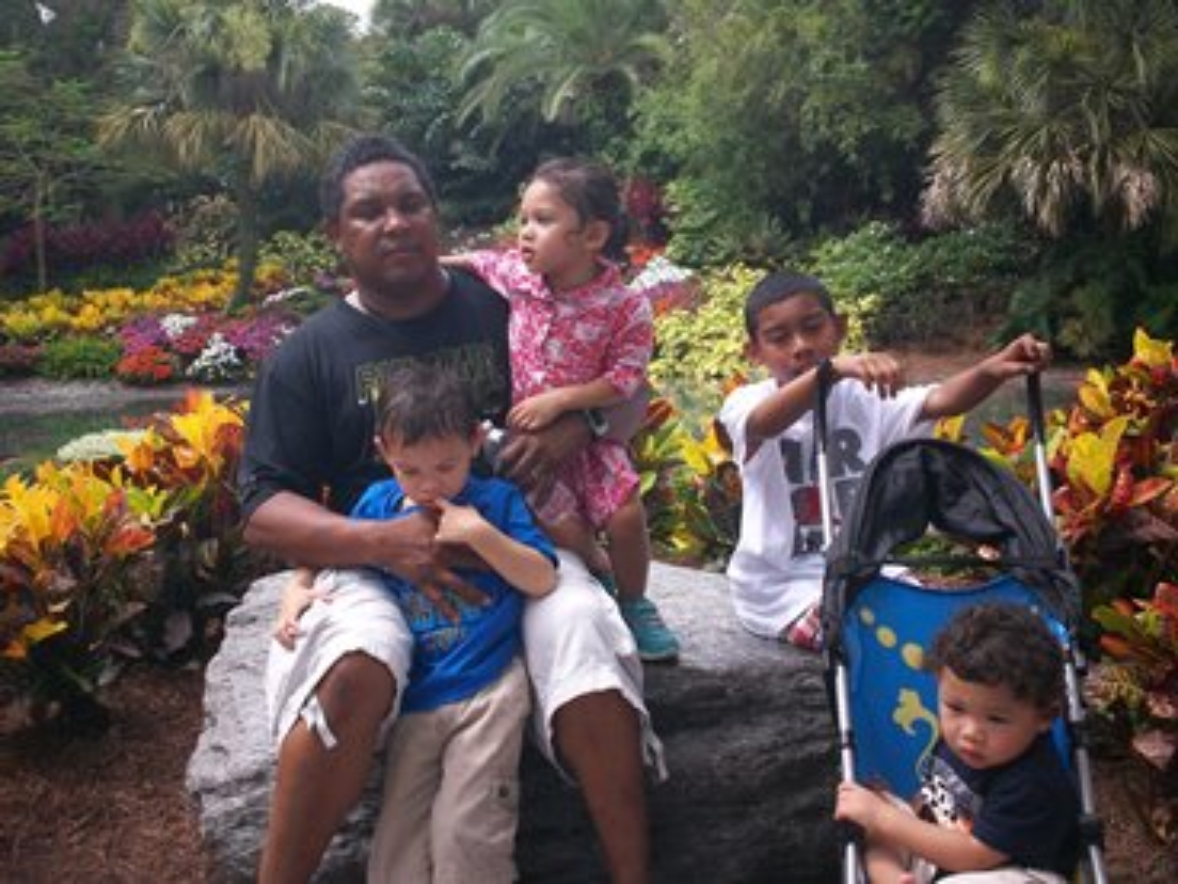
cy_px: 442
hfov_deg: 49.0
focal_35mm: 38
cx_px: 589
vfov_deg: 37.7
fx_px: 1293
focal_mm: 6.3
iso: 80
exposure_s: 1/200
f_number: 4.5
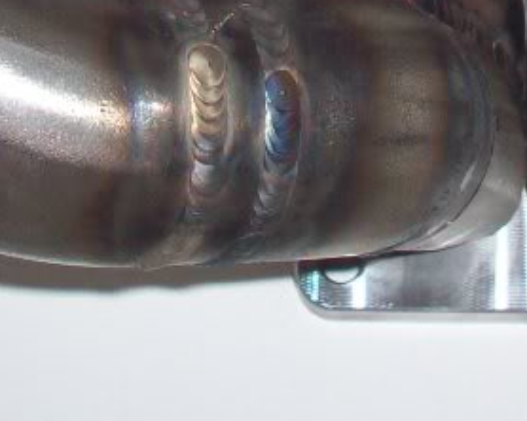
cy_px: -233
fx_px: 2073
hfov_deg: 14.4
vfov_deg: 11.1
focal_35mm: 133
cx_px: 417
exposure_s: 1/64
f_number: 2.8
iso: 160
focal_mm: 6.2
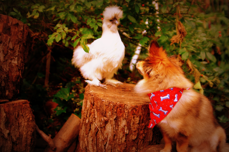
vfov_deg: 31.8
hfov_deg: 46.4
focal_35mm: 42
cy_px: 76
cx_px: 114
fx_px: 267
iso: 200
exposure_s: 1/50
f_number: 2.8
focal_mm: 28
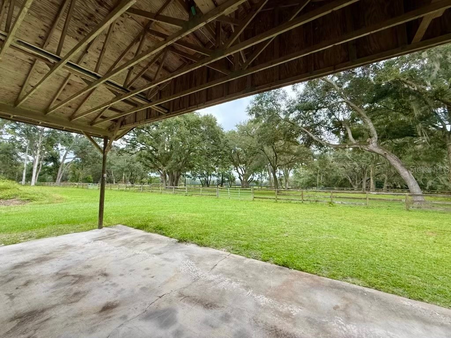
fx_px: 182
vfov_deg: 85.7
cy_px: 169
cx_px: 226
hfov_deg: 102.1
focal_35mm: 14
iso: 64
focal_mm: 2.22
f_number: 2.2
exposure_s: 1/458
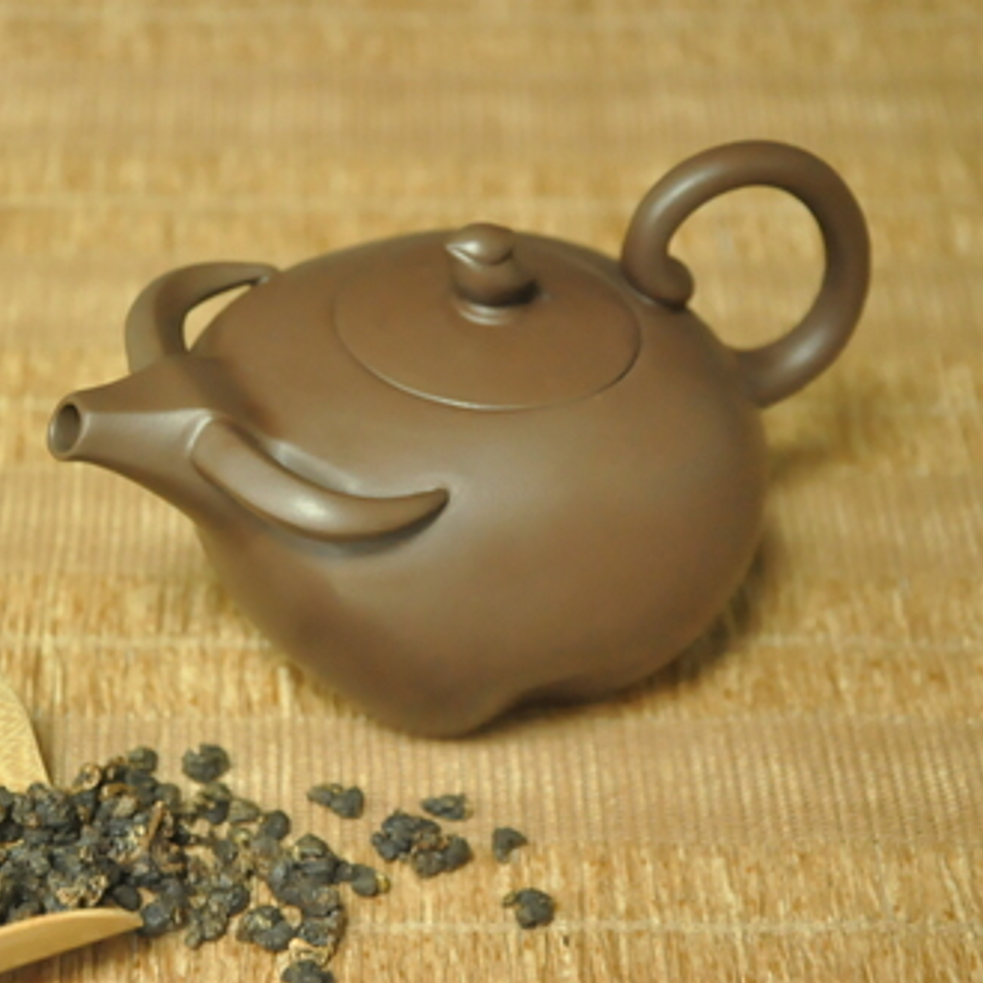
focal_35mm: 112
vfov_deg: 15.6
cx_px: 357
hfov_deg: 15.5
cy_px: 492
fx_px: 3598
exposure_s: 1/40
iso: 3200
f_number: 5.6
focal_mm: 58
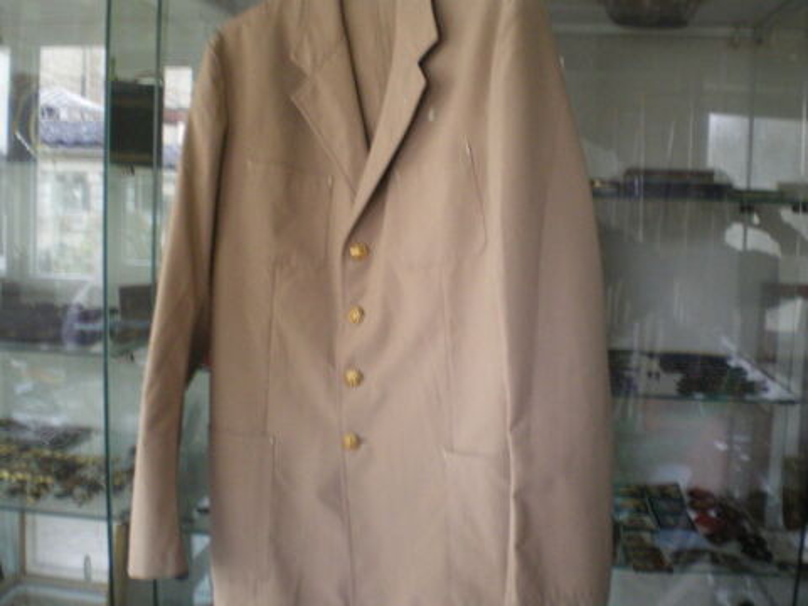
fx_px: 887
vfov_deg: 37.7
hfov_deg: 49.0
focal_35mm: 38
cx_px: 404
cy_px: 303
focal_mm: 6.3
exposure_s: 1/8
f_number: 3.1
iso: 400
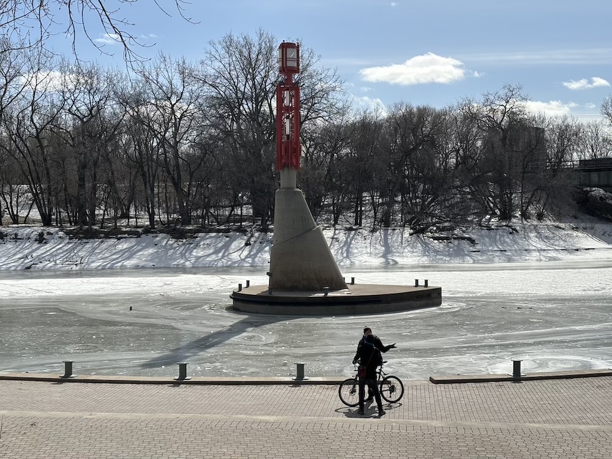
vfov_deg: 28.0
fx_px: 919
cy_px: 230
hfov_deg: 36.8
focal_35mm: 52
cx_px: 306
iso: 32
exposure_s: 1/5952
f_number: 1.6
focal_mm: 5.96
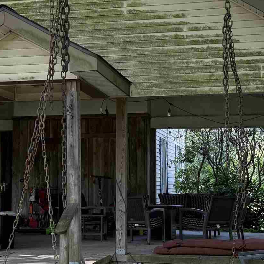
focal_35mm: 79
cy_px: 137
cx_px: 75
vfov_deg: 21.9
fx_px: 682
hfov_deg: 21.8
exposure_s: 1/267
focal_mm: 6.76
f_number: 1.78
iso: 100
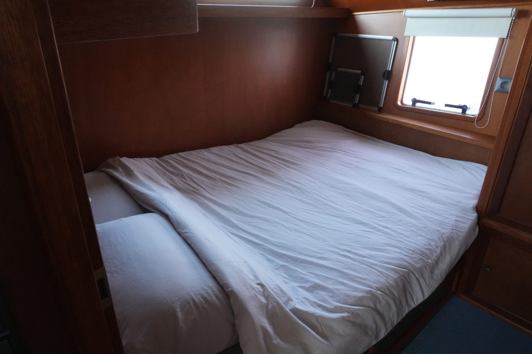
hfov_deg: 73.7
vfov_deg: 53.1
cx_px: 266
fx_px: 355
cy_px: 177
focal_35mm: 24
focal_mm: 16
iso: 4000
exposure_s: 1/20
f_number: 16
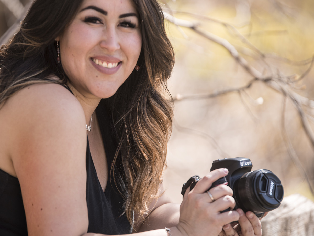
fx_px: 2558
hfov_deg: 7.0
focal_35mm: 282
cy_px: 98
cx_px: 123
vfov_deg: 5.3
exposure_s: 1/500
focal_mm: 200
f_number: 2.8
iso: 125
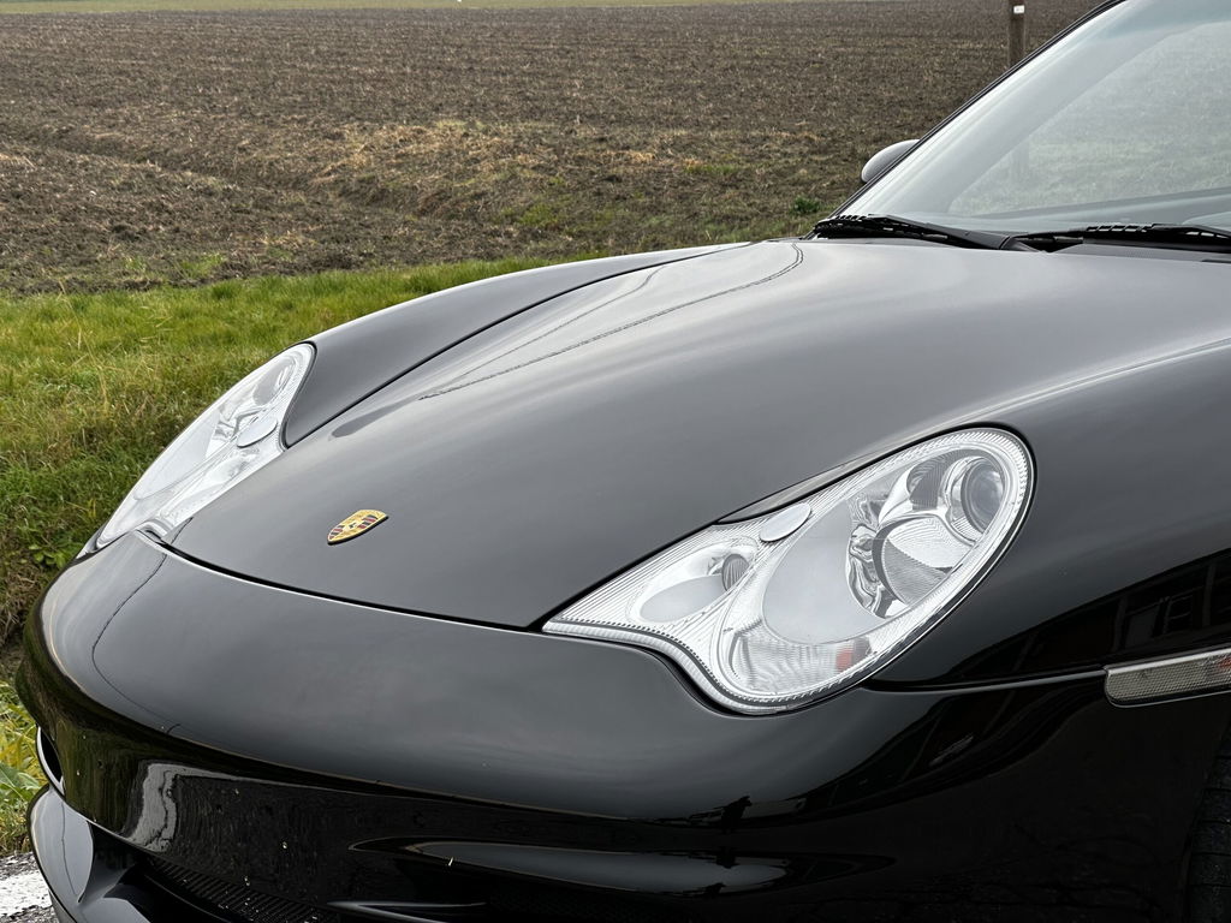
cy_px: 462
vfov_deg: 19.1
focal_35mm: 77
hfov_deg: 25.3
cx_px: 616
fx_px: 2738
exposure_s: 1/121
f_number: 2.8
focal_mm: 9
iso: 32
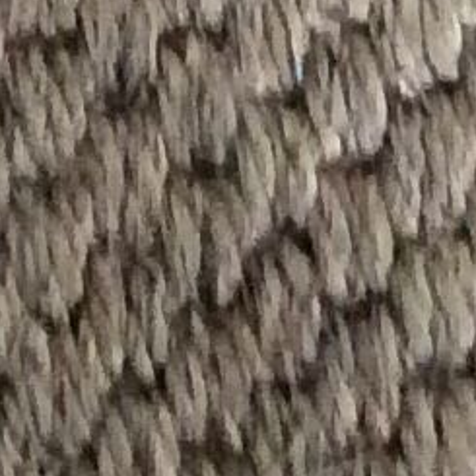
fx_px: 4652
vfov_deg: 5.3
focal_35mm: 299
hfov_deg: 5.8
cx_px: 420
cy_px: -1243
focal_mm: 3.3
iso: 250
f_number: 2.4
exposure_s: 1/25
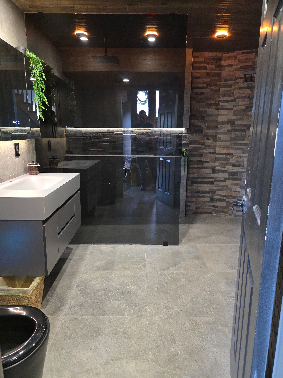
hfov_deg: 58.9
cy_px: 189
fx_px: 251
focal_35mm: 23
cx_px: 142
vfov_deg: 73.9
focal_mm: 6.3
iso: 500
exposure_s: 1/50
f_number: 1.7
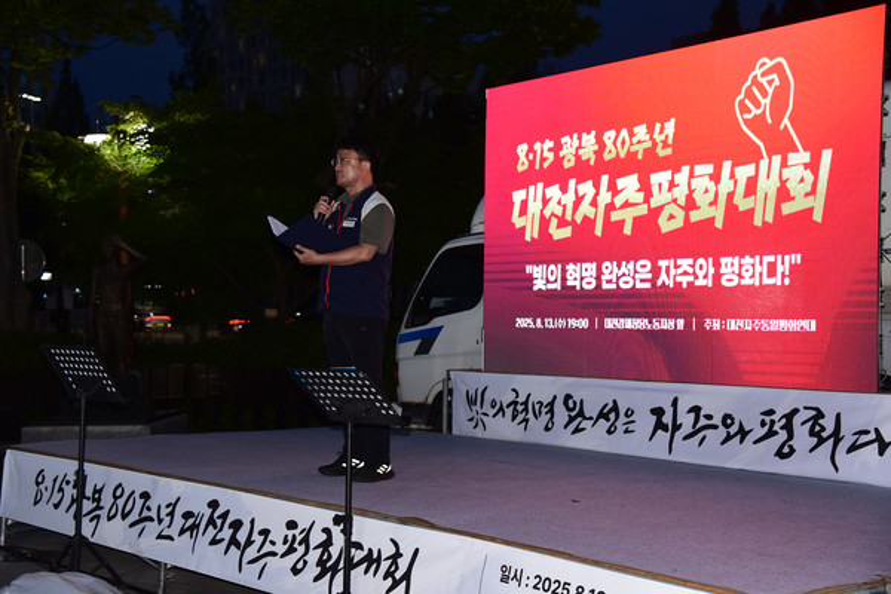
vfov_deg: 27.0
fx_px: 1237
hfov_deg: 39.6
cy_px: 297
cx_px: 446
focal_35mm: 50
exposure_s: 1/60
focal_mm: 50
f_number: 5
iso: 800
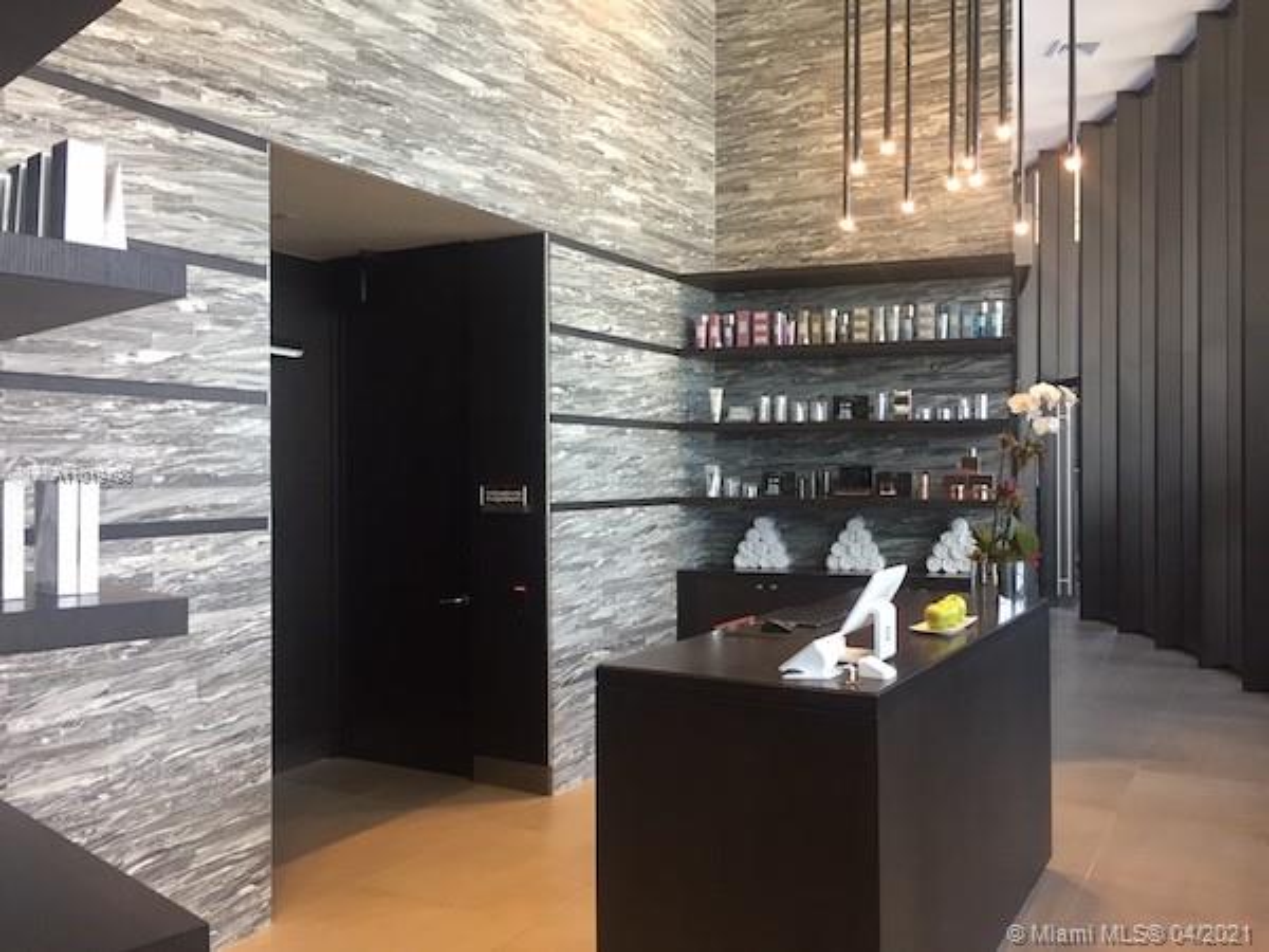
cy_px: 476
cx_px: 634
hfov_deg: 61.7
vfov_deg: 48.2
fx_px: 1063
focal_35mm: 29
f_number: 2.2
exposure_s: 1/30
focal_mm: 4.15
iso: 80
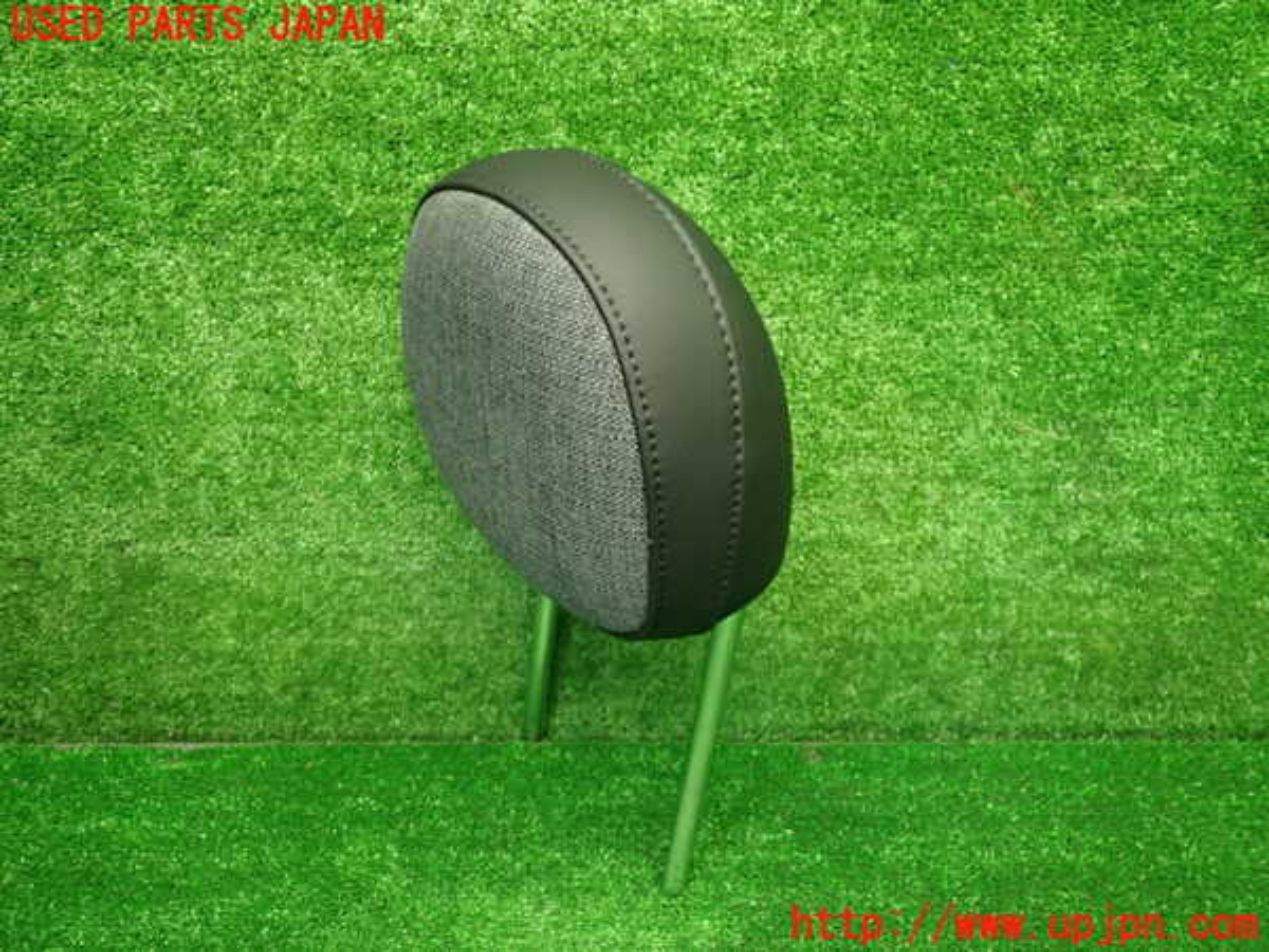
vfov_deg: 46.8
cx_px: 634
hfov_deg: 60.0
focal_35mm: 30
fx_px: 1100
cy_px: 476
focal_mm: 5.4
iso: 200
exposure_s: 1/30
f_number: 2.3
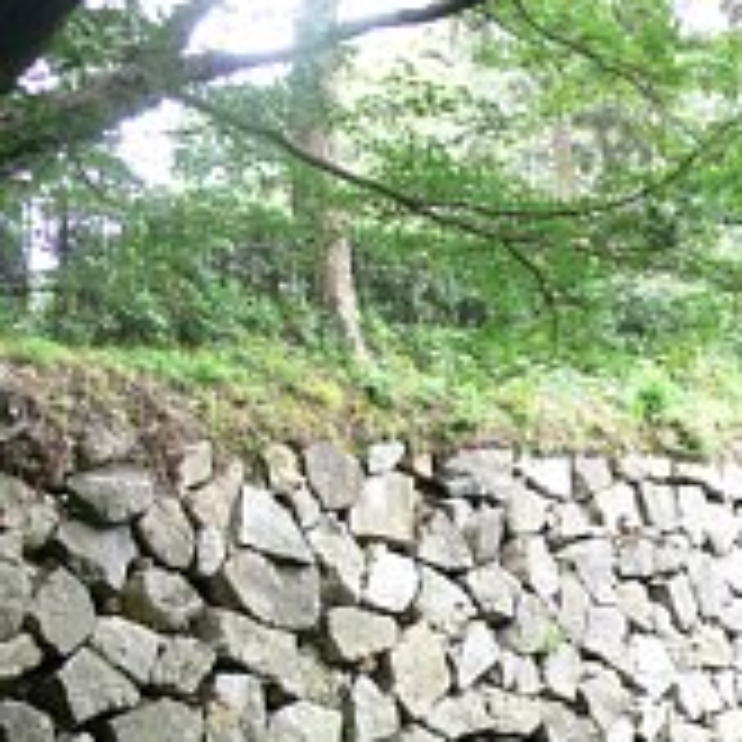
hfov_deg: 21.8
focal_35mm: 75
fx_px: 1819
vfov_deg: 22.6
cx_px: 823
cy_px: 625
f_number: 2.8
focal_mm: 7.4
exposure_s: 1/50
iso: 80
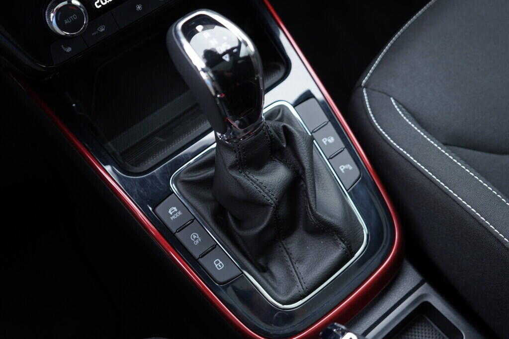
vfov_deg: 36.9
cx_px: 254
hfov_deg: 53.1
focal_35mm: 36
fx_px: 509
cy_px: 170
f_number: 2.8
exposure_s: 1/40
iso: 320
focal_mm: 24
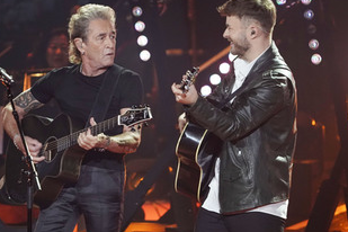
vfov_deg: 2.4
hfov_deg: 3.6
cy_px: 136
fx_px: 5471
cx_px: 156
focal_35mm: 566
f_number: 6.3
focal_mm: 388
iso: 4000
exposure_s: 1/160
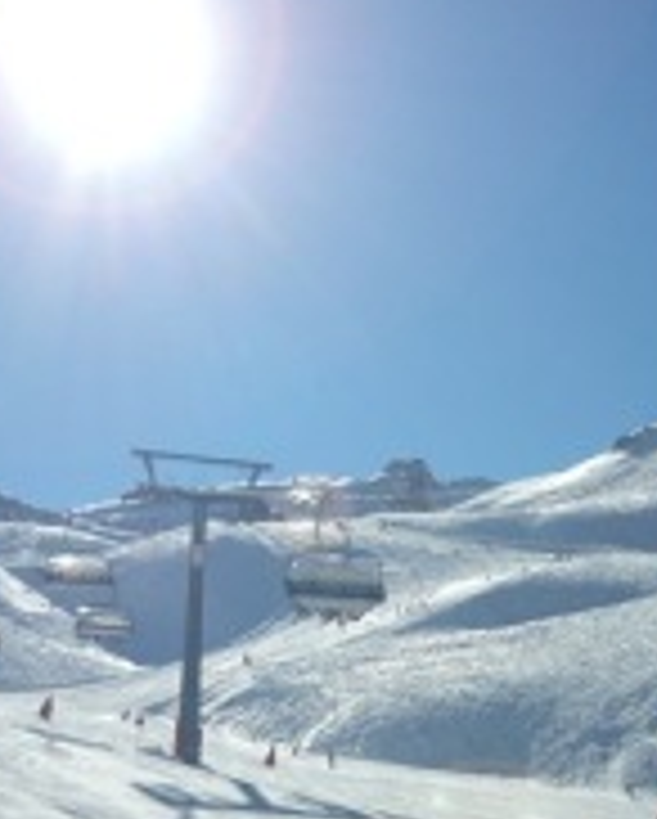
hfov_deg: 18.1
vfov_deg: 22.2
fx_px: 2063
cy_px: 634
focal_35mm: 85
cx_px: 364
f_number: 8
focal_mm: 5.5
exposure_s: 1/500
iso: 100
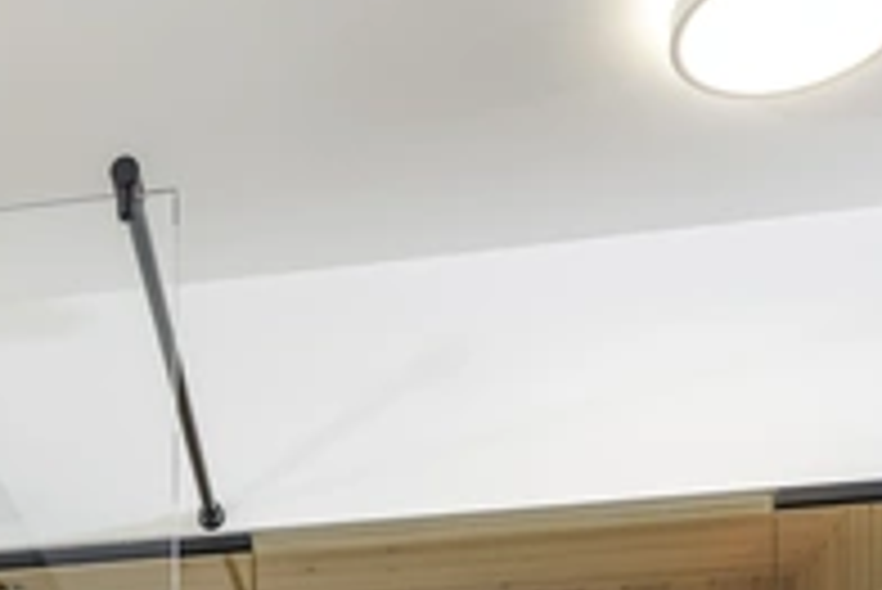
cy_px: 1203
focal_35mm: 73
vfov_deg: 15.0
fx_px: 1790
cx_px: 9
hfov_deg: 26.3
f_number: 7.1
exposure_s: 1/50
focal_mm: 14
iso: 320
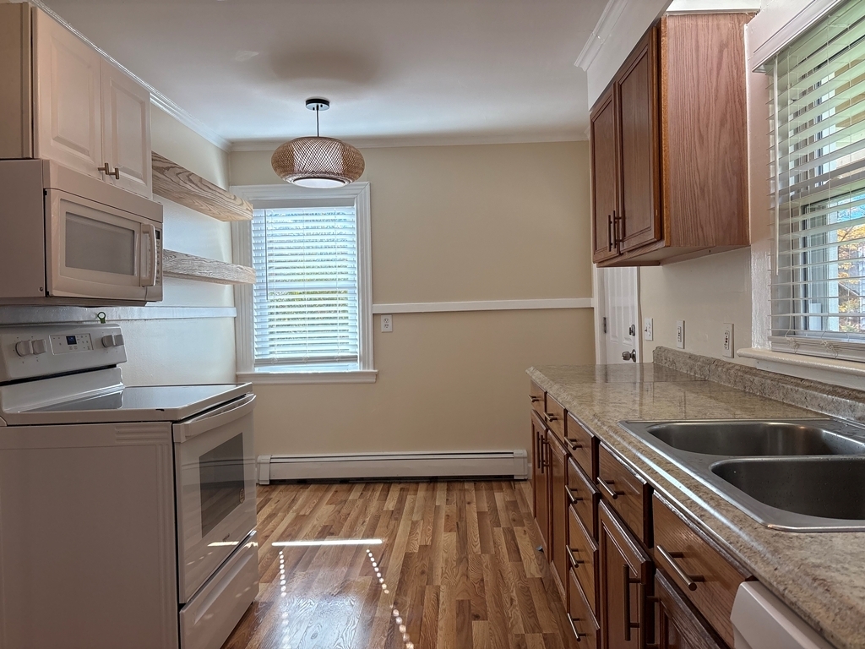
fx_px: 650
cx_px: 432
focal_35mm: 26
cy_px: 324
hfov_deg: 67.3
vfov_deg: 53.1
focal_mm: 5.96
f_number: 1.6
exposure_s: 1/294
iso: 64
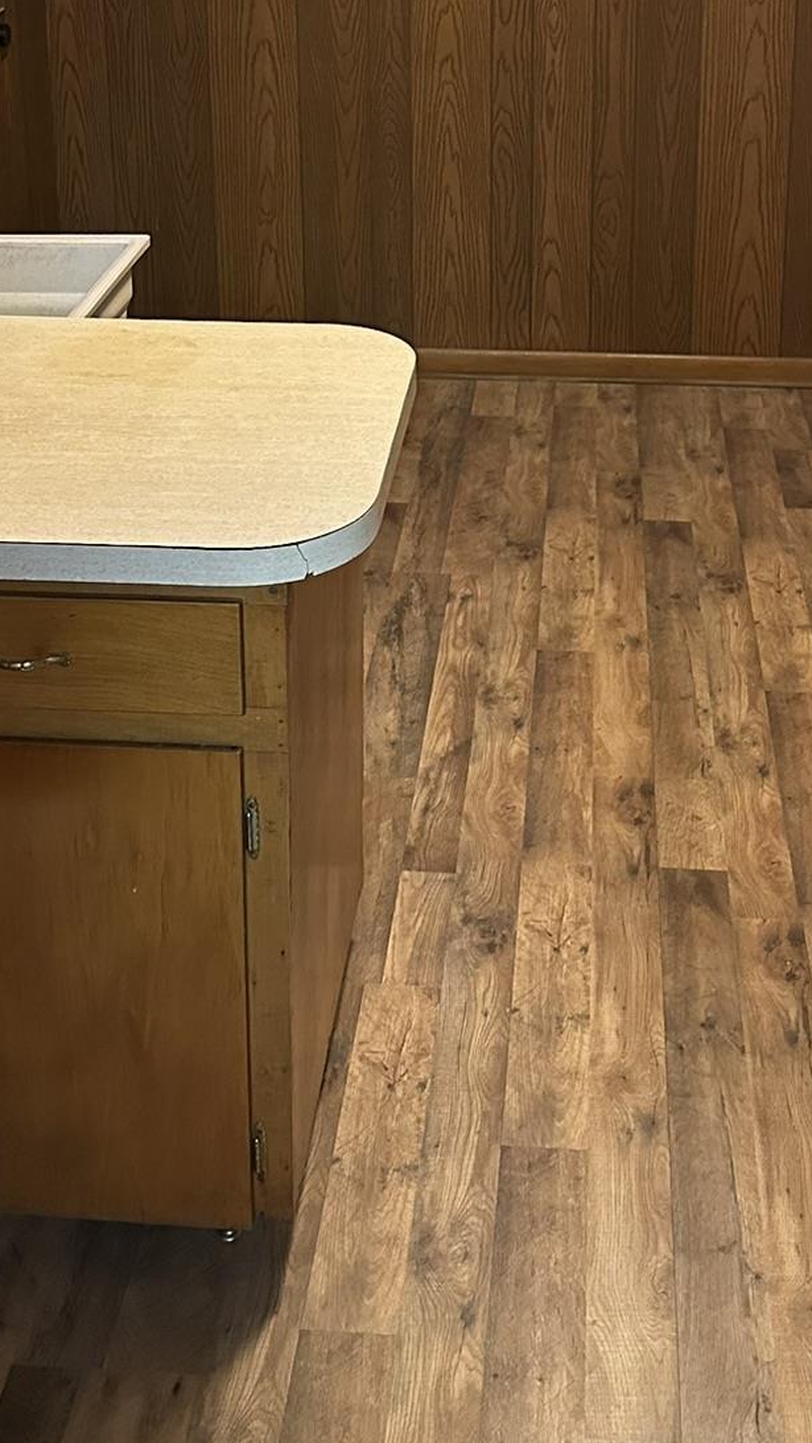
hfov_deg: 24.4
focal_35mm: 49
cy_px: 207
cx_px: 467
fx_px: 1875
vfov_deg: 39.7
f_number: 1.78
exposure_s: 1/40
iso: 640
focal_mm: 6.86
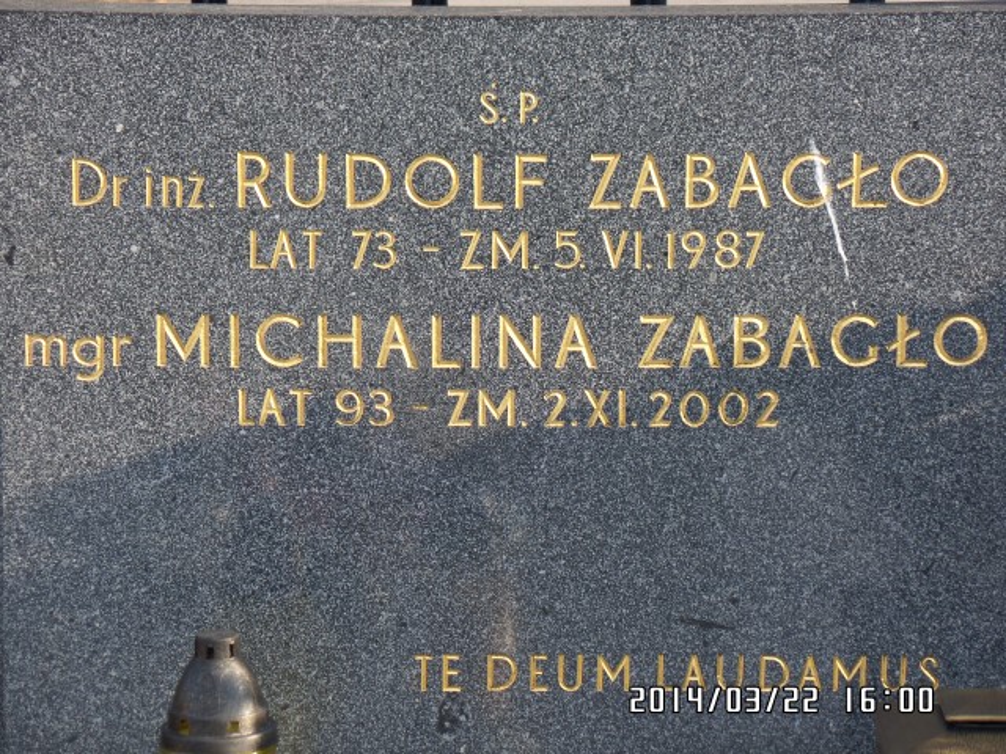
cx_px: 503
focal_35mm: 141
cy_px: 377
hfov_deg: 14.0
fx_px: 4098
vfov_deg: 10.5
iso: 100
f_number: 4.2
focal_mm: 25.2
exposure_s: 1/180
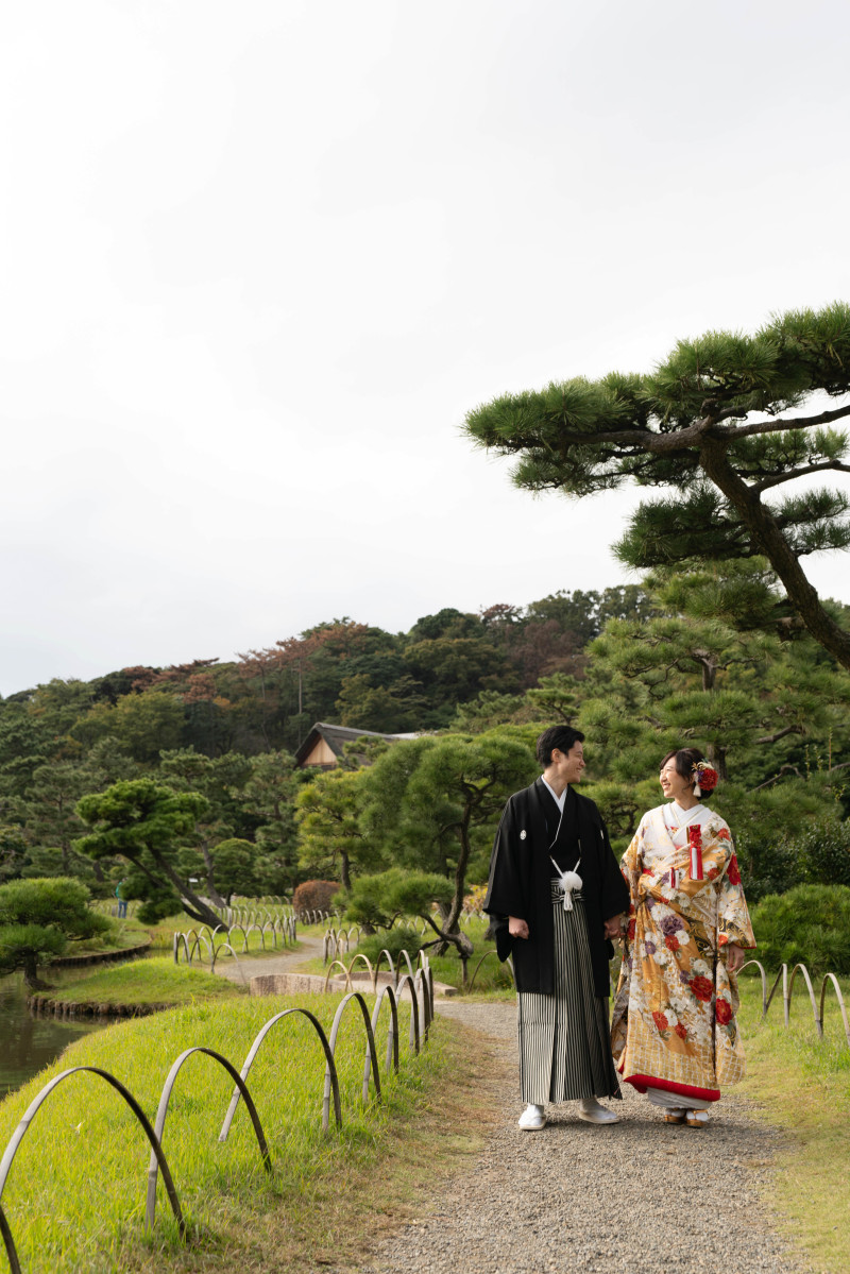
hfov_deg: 37.9
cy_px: 637
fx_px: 1239
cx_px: 425
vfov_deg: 54.4
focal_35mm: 35
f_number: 4
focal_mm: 35
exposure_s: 1/100
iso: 160
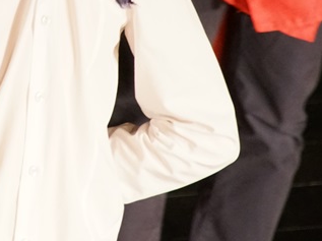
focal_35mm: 820
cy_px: -21
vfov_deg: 1.8
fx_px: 7619
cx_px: -17
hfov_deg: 2.4
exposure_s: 1/20
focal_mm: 180
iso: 3200
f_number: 6.3
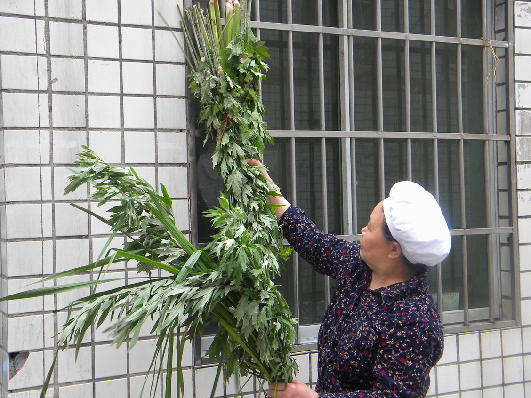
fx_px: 767
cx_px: 279
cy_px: 198
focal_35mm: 50
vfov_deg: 29.1
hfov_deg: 38.2
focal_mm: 8.6
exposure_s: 1/57.8
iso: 80
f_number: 3.9
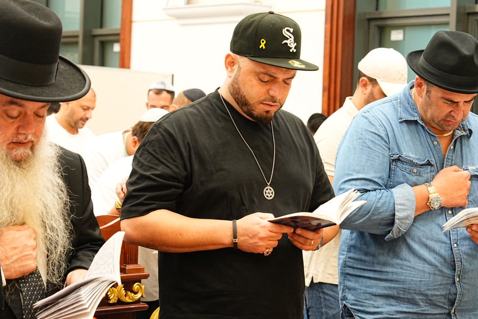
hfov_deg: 21.9
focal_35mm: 93
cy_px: 123
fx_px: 1235
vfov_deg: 14.7
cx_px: 211
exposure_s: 1/100
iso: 1600
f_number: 5.6
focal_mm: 62
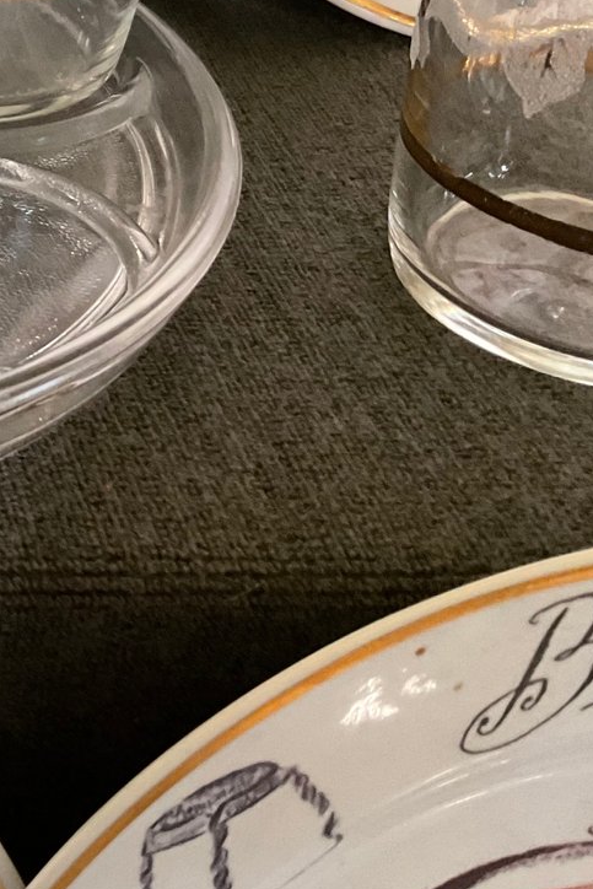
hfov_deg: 18.7
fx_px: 1556
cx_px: -330
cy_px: 218
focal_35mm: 63
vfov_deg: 31.3
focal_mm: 3
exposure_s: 1/50
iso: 125
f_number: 1.8
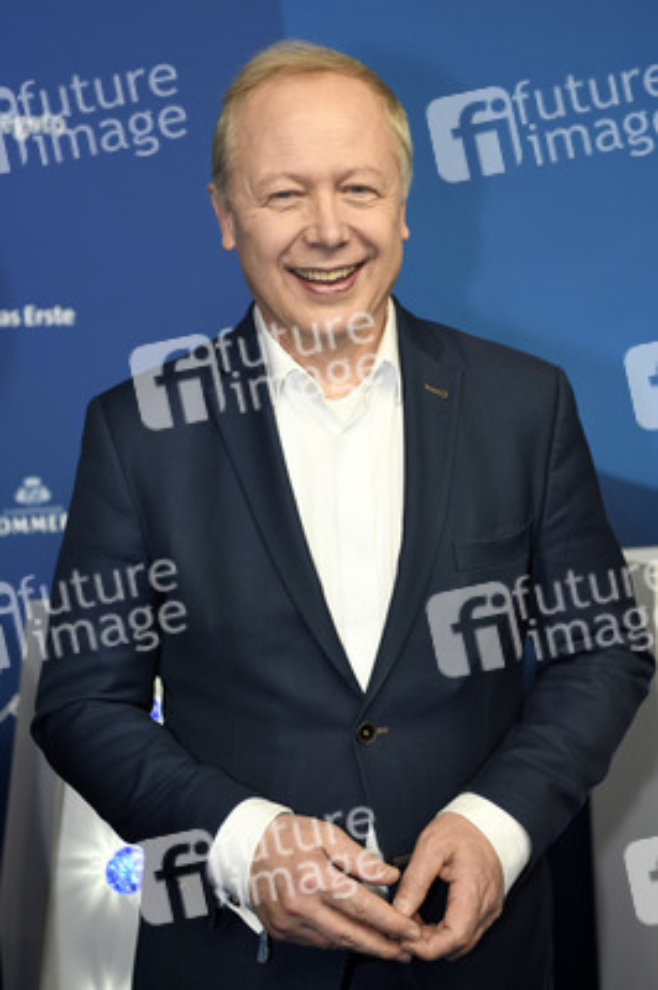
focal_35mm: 70
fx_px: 1922
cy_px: 495
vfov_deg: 28.9
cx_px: 329
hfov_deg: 19.4
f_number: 4
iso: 640
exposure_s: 1/250
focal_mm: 70
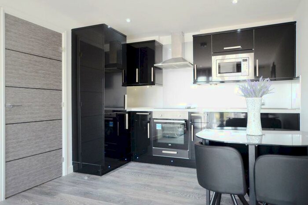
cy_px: 102
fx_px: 218
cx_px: 154
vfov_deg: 50.4
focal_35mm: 26
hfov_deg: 70.4
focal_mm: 17
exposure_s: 1/100
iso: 1000
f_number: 3.5
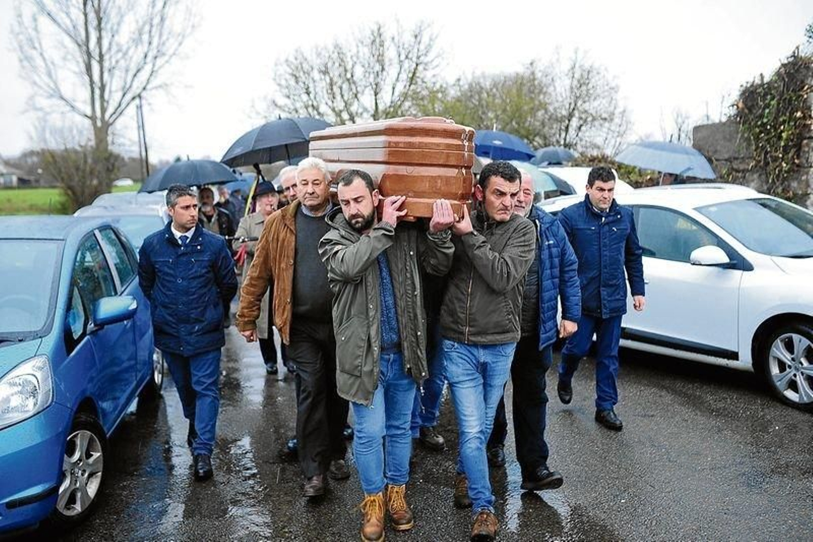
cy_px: 271
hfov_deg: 54.4
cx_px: 406
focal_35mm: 35
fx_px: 790
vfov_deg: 37.8
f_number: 2.8
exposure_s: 1/160
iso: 1000
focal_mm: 35
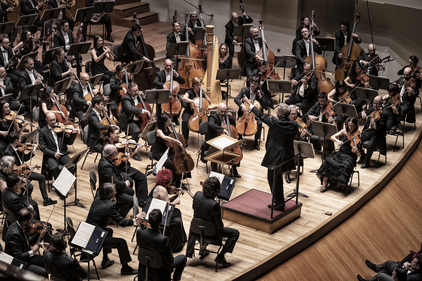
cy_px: 140
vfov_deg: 16.5
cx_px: 211
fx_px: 973
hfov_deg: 24.5
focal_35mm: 83
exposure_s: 1/320
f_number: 4
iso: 1250
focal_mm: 83
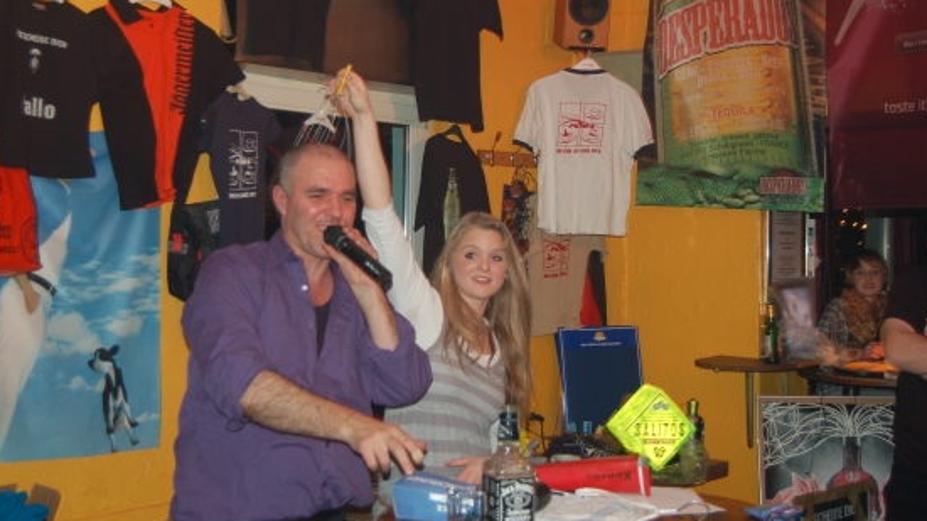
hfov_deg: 42.9
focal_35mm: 48
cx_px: 470
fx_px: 1180
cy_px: 187
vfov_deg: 24.8
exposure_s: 1/60
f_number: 4.2
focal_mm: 28
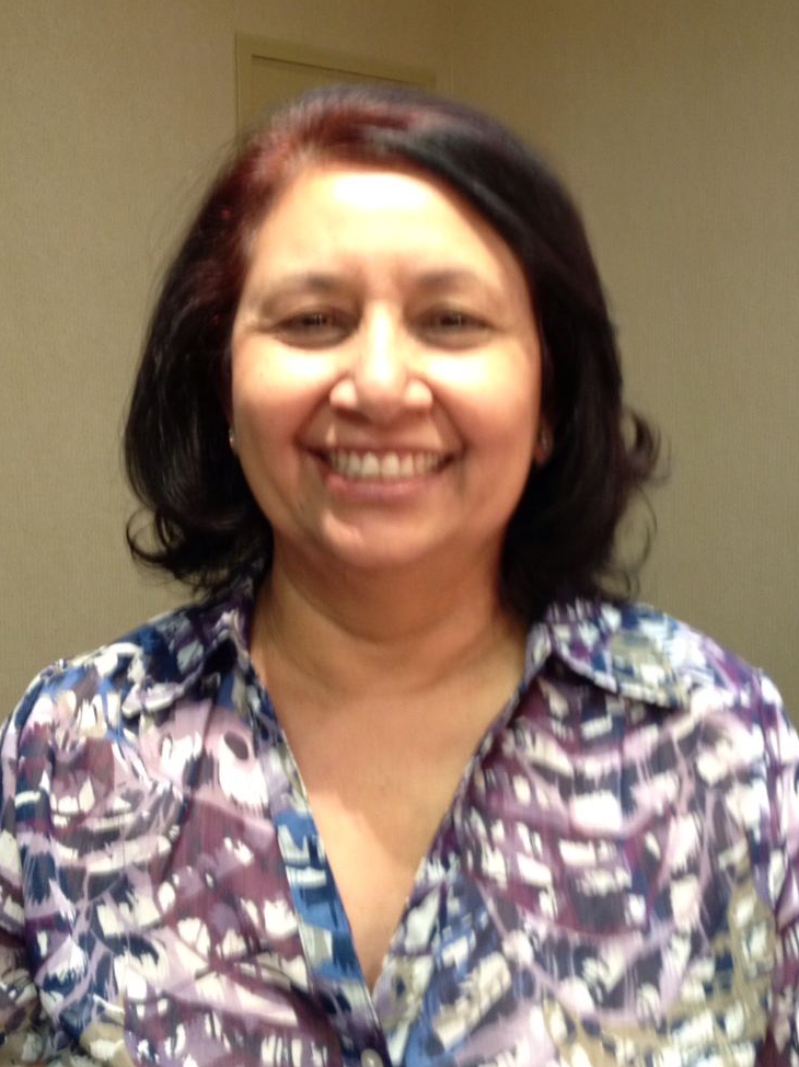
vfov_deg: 41.1
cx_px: 392
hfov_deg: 31.5
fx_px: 1416
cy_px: 449
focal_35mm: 46
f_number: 2.4
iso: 160
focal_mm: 4.28
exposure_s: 1/20
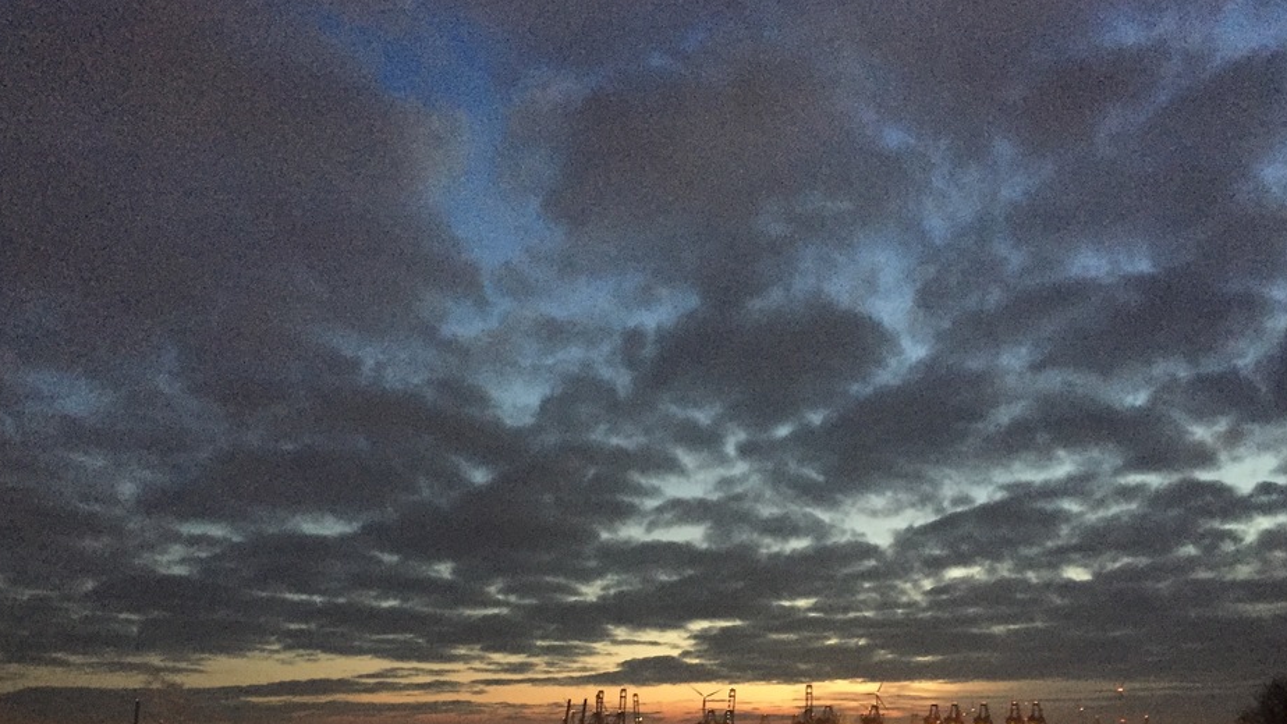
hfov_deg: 56.6
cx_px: 681
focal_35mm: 35
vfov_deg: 33.5
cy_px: 459
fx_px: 1195
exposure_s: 1/17
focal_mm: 4.15
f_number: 2.2
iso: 500
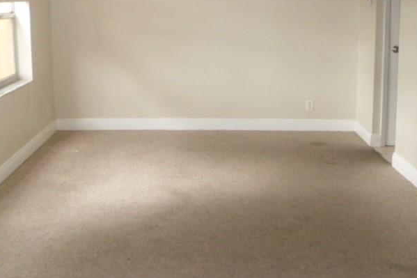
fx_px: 556
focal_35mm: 48
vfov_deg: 27.7
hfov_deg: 41.1
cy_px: 74
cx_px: 193
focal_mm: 4.9
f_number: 3.3
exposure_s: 1/30
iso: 240
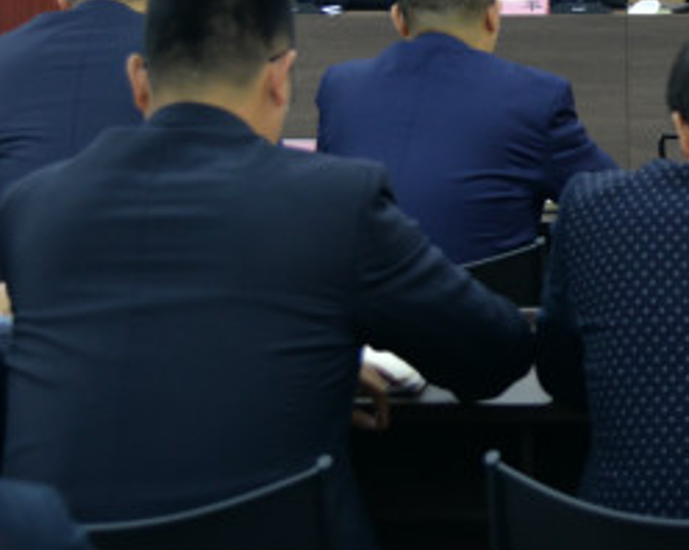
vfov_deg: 13.8
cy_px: -114
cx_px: 950
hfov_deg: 16.6
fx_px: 2201
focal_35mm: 108
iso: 560
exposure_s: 1/60
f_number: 4
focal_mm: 38
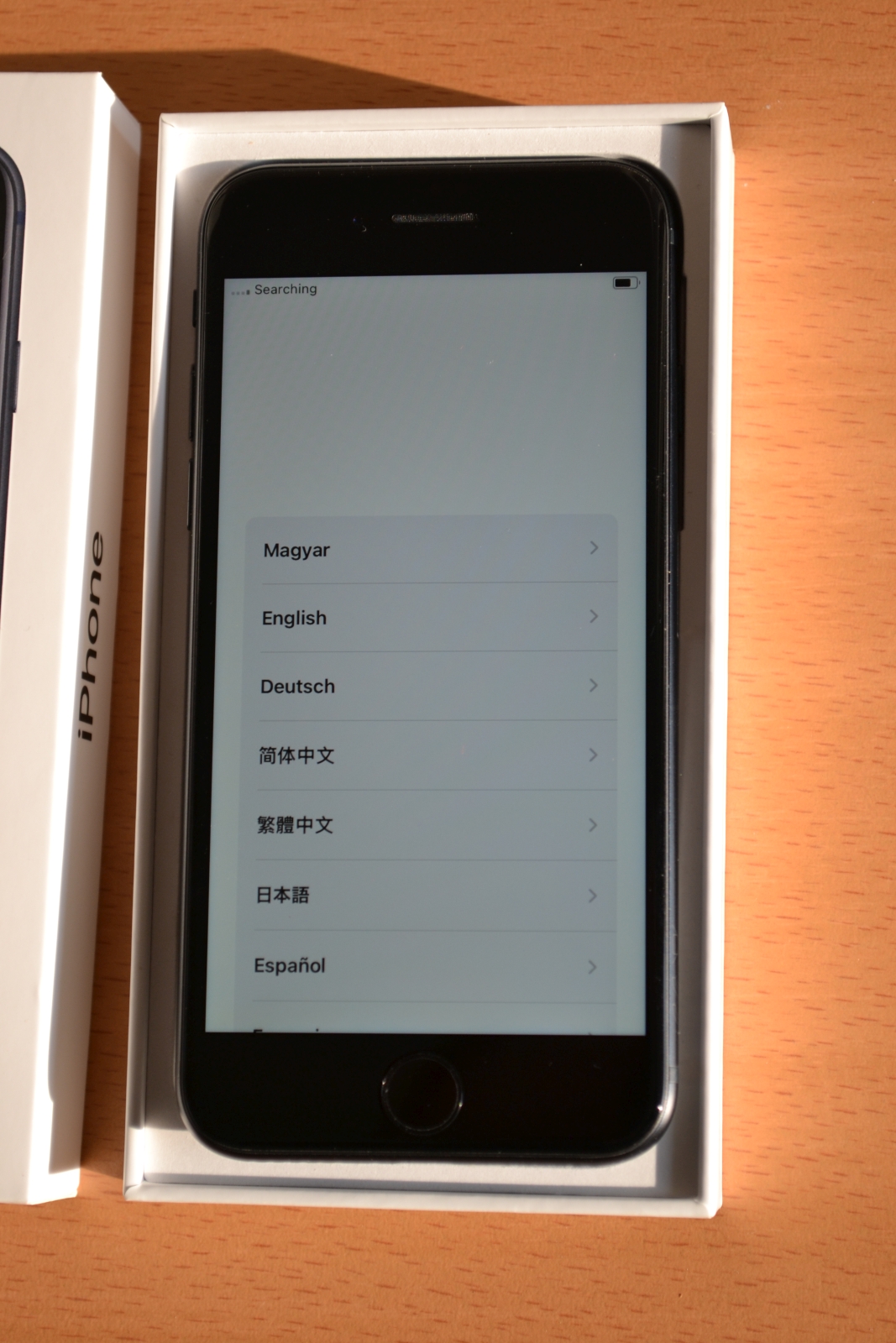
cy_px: 672
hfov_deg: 16.6
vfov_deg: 24.6
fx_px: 3079
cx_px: 448
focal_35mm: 82
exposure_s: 1/125
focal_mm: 55
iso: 220
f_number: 5.6
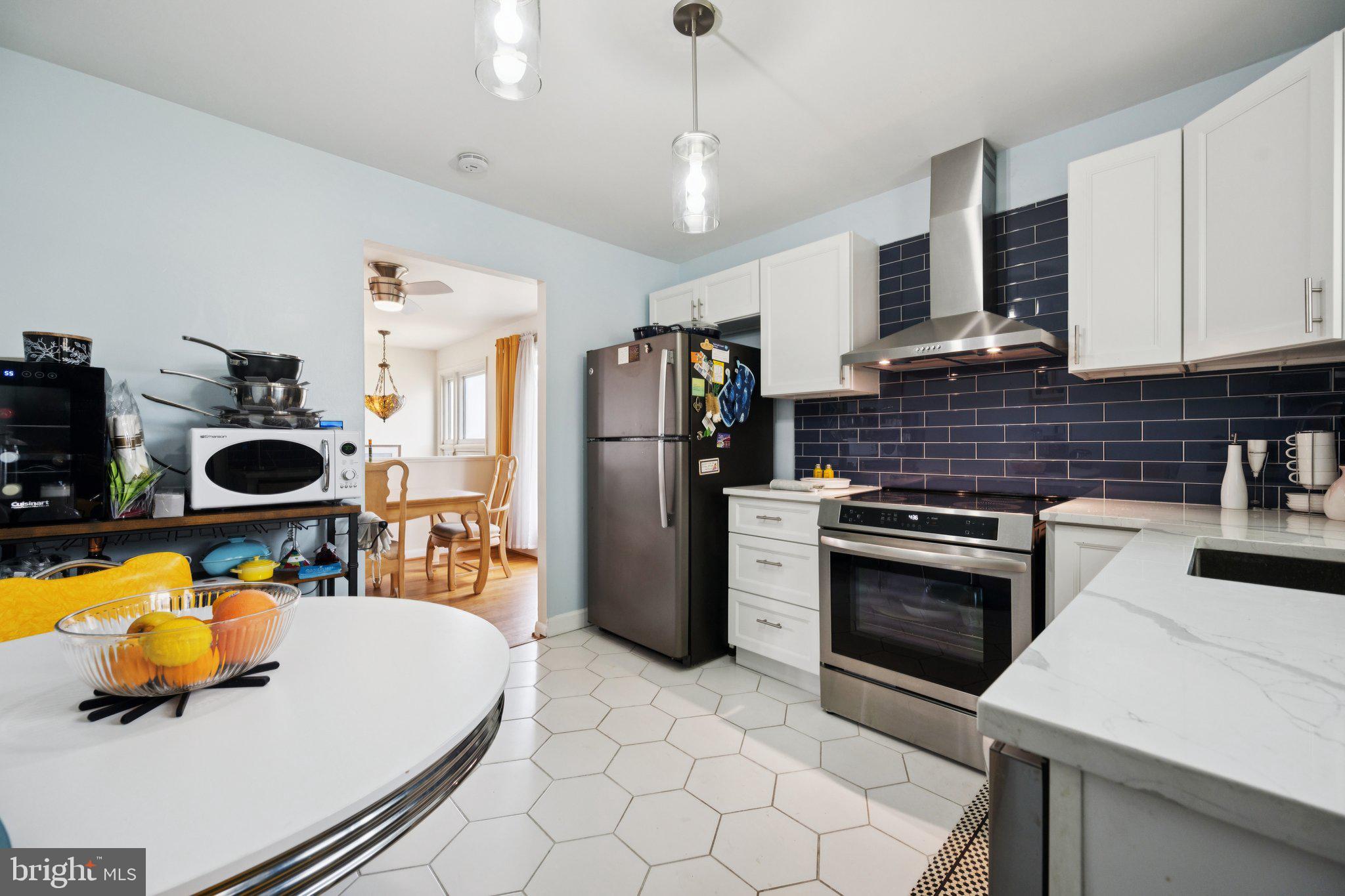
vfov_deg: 81.2
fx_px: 523
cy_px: 448
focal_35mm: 14
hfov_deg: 104.3
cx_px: 672
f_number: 7.1
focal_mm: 14
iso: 400
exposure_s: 1/50
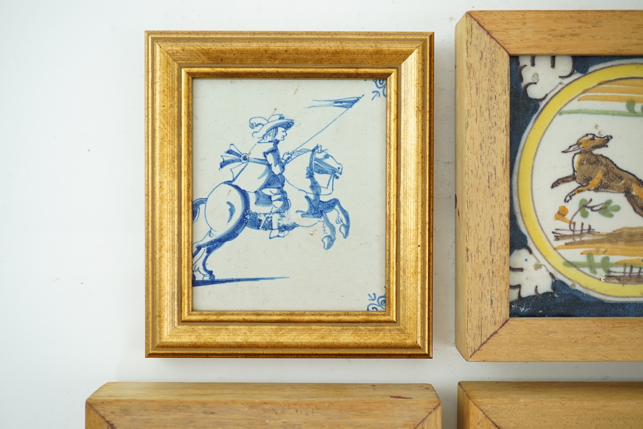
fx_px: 804
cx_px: 322
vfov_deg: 29.9
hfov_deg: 43.6
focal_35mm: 45
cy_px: 214
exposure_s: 1/60
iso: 500
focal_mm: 30
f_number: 7.1
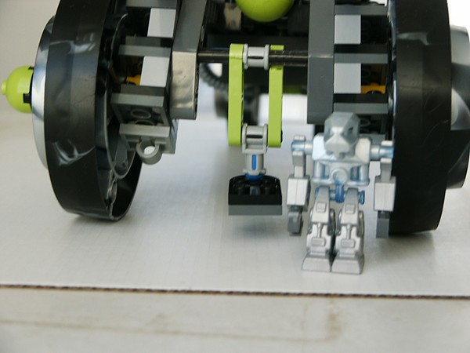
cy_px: 176
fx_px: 1059
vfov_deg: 18.9
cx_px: 235
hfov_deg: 25.0
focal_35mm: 78
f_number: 3.6
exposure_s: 1/125
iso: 64
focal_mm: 15.6
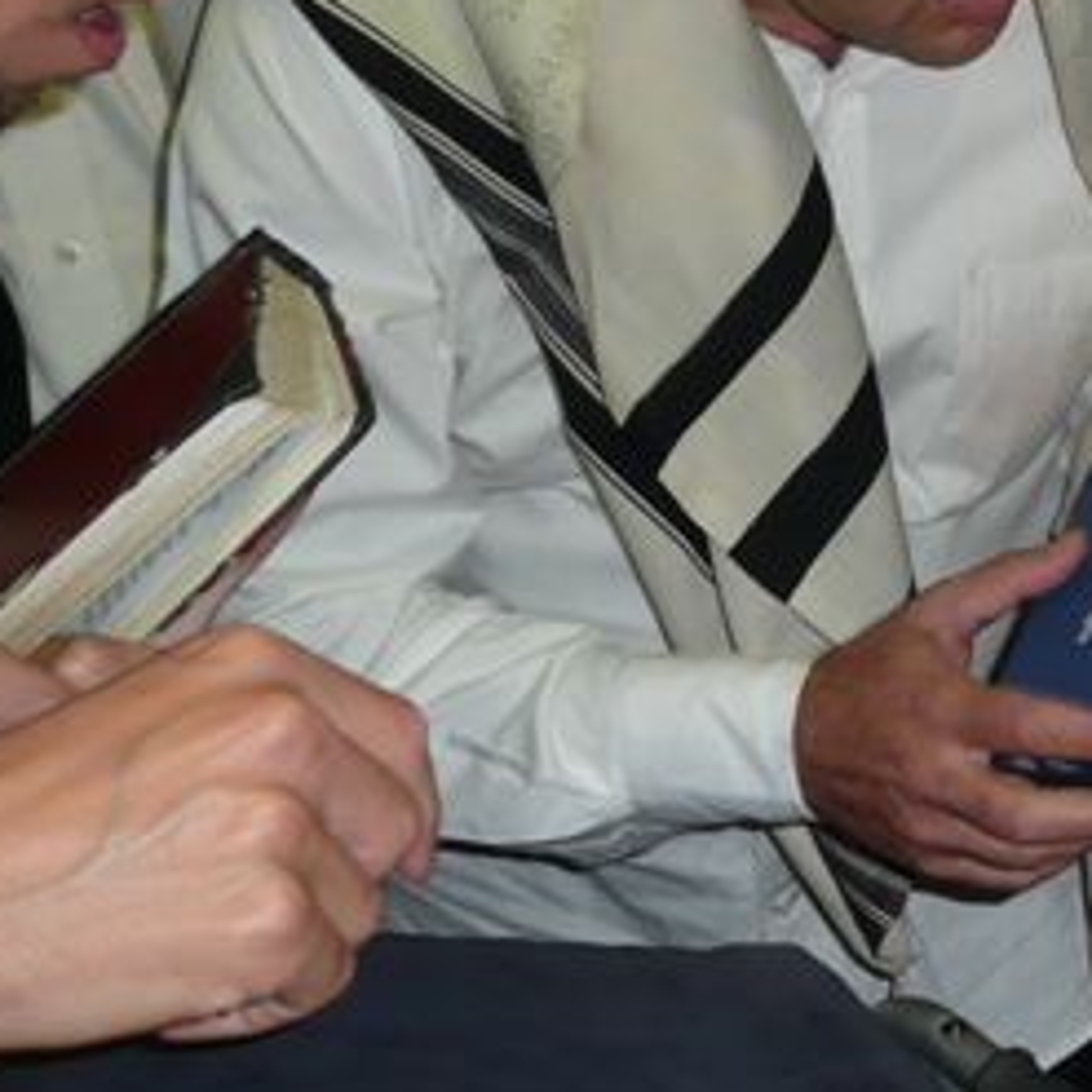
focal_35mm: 64
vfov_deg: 26.5
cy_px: 270
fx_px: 2284
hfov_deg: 24.8
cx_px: 1242
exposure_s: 1/30
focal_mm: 4.6
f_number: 3.3
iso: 100
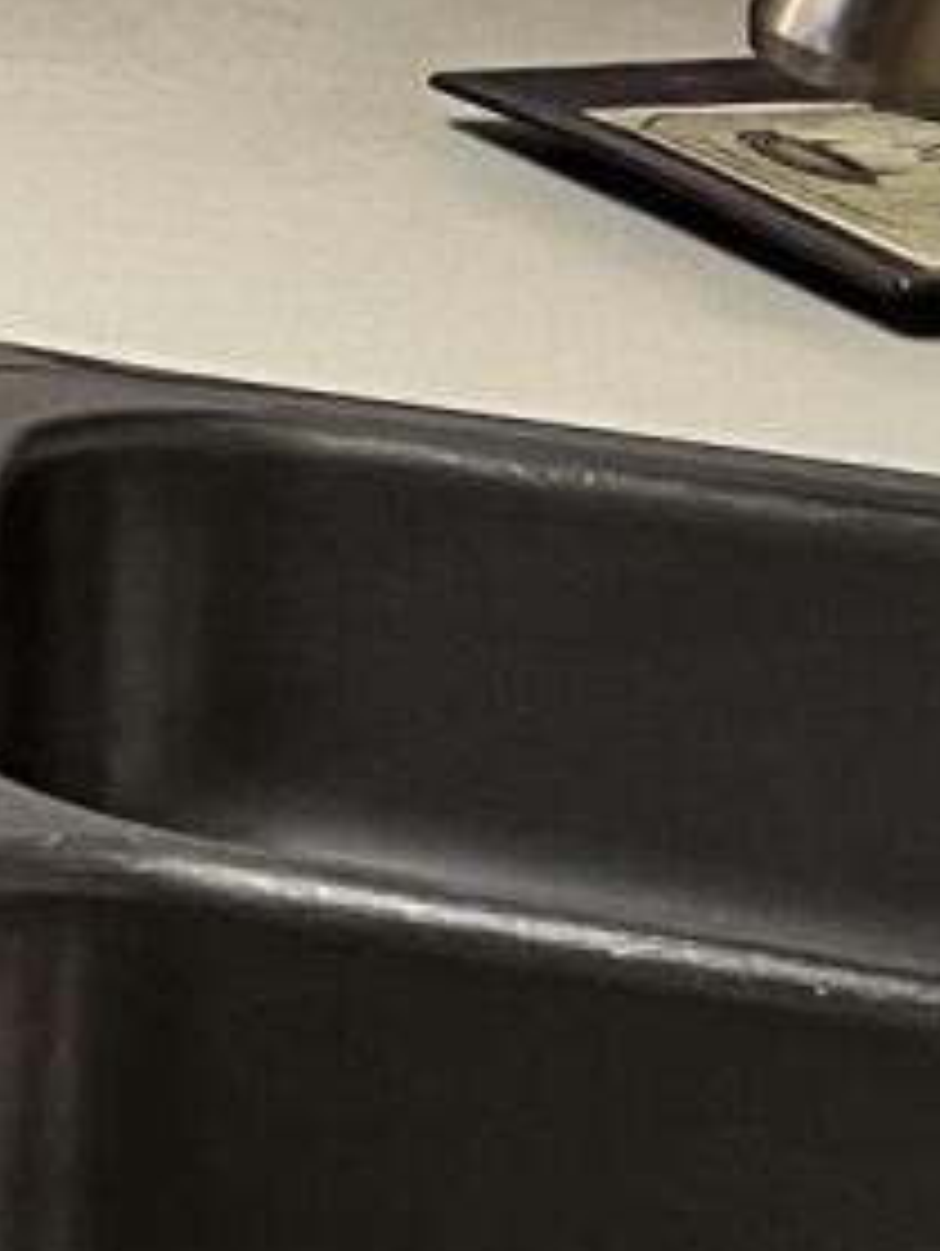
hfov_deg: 6.9
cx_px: -2190
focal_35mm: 187
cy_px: -698
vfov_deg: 10.2
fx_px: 6760
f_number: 1.5
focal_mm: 5.7
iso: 125
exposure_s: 1/60
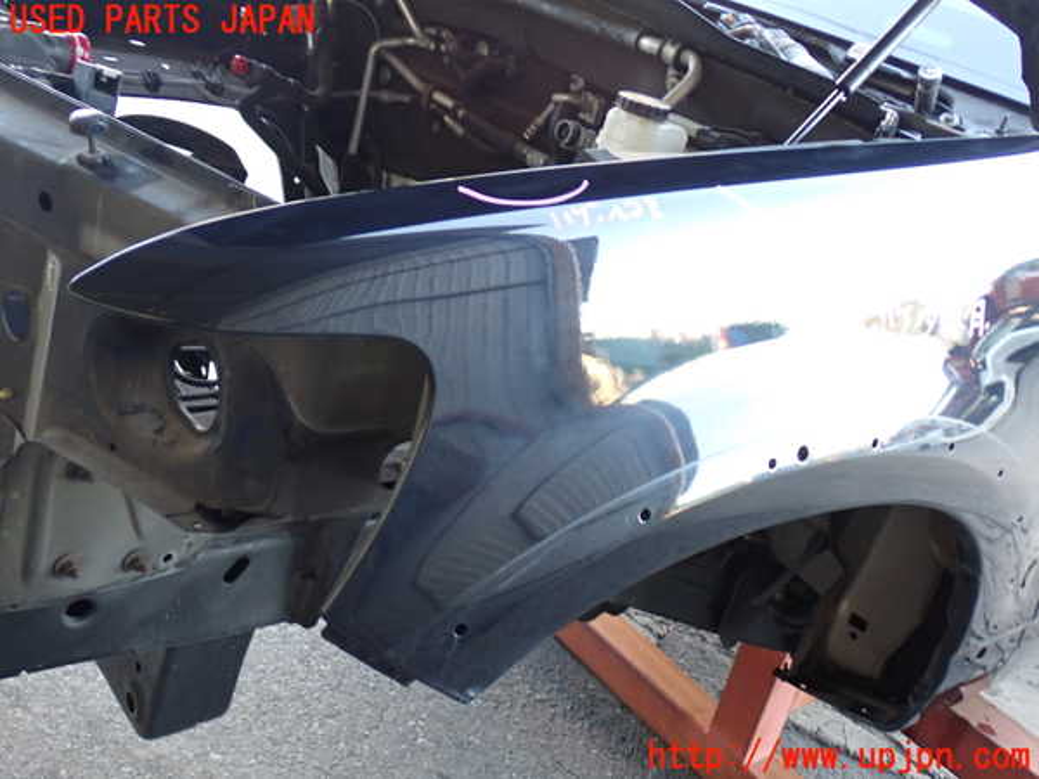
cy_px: 390
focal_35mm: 38
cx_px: 520
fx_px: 1141
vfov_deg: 37.7
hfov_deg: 49.0
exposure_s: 1/40
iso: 320
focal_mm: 6.83
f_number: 2.7
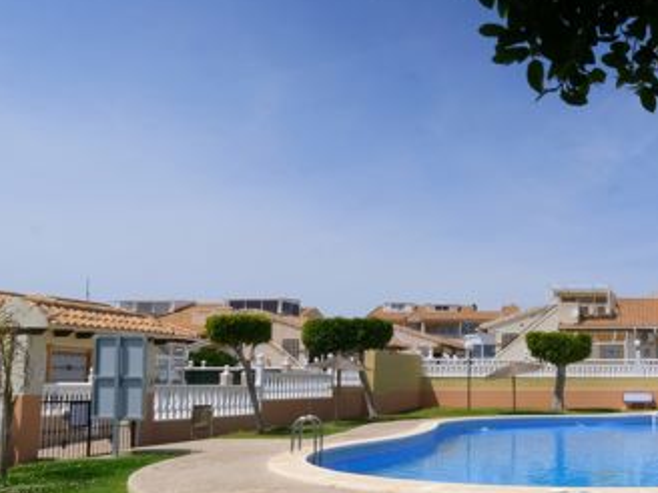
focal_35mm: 31
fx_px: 589
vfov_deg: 45.2
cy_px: 298
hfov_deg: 49.9
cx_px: 625
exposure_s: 1/125
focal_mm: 10
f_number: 20
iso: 200
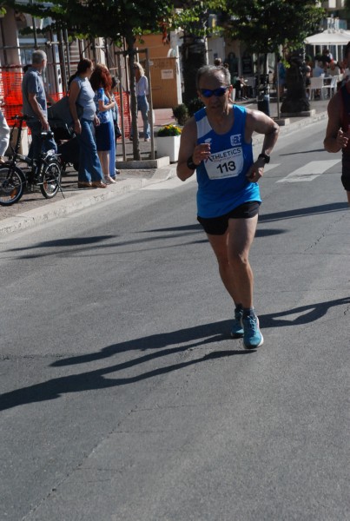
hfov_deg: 13.1
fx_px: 1523
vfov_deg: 19.4
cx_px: 175
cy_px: 260
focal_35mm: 105
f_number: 8
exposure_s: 1/2000
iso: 1000
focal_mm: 70
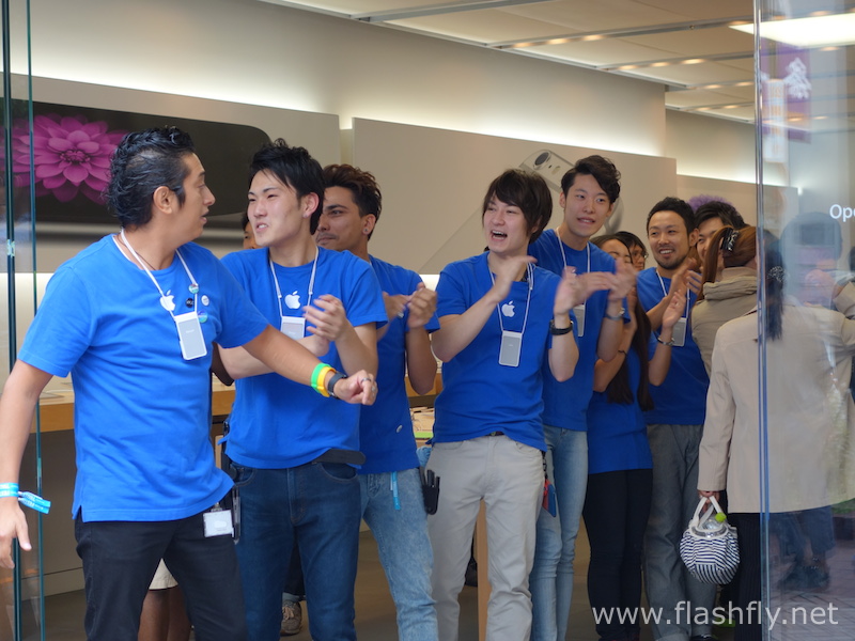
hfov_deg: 27.0
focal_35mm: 72
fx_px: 1778
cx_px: 428
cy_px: 320
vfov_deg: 20.4
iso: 400
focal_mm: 26.57
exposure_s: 1/80
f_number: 4
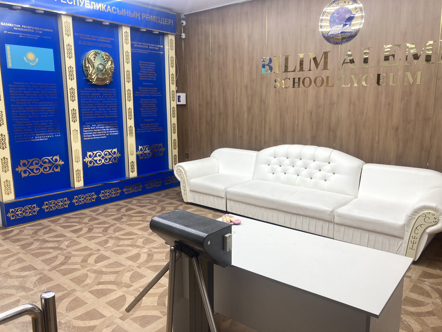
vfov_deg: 49.7
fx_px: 358
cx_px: 221
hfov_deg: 63.4
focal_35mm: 28
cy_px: 166
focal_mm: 3.99
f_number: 1.8
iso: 50
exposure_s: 1/100
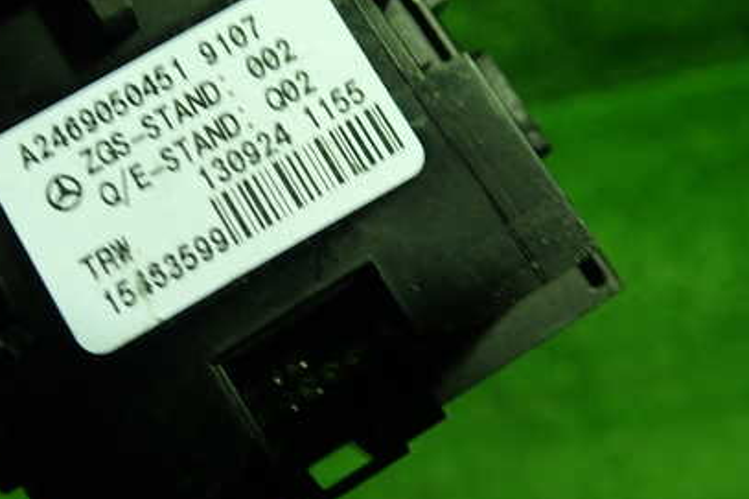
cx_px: 228
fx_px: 957
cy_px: 204
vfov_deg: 29.2
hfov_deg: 42.0
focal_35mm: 46
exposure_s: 1/40
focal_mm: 5.4
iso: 200
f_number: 2.3
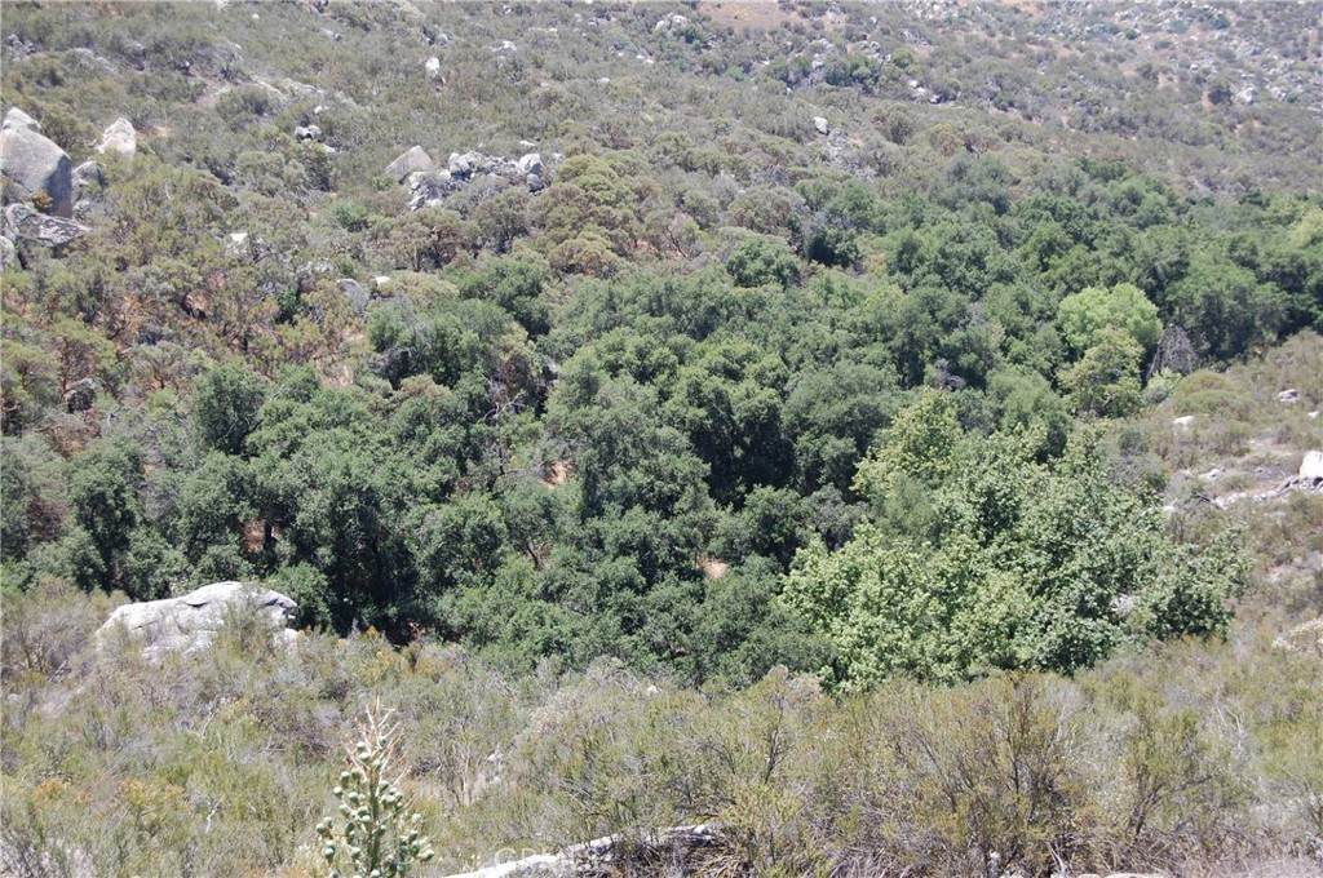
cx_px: 662
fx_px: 2533
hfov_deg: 29.3
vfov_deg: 19.7
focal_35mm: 69
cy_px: 439
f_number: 7.1
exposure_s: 1/200
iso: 200
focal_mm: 46
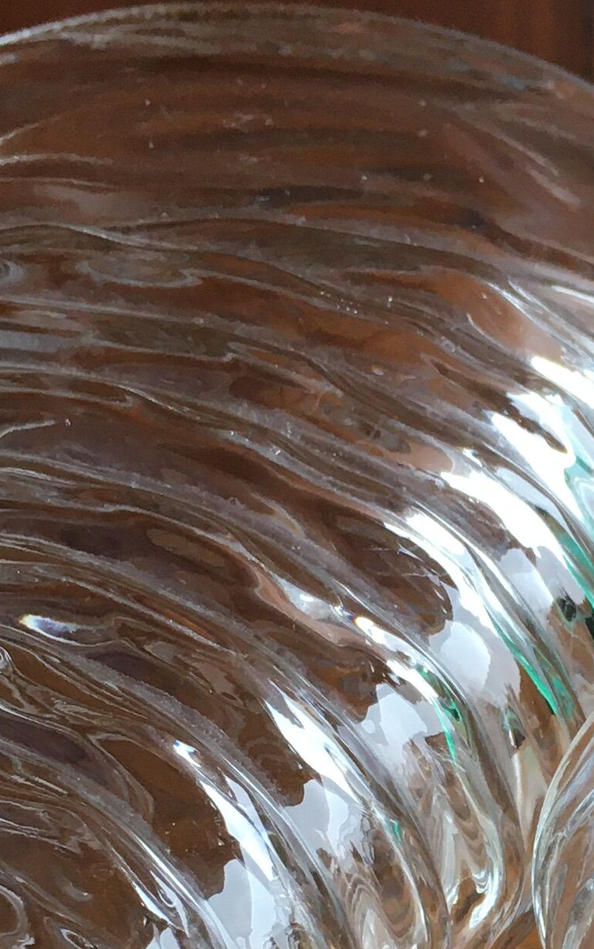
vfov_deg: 19.9
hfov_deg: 13.0
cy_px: 1024
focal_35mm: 100
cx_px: 536
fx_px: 2589
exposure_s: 1/33
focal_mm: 4.15
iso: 25
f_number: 2.2
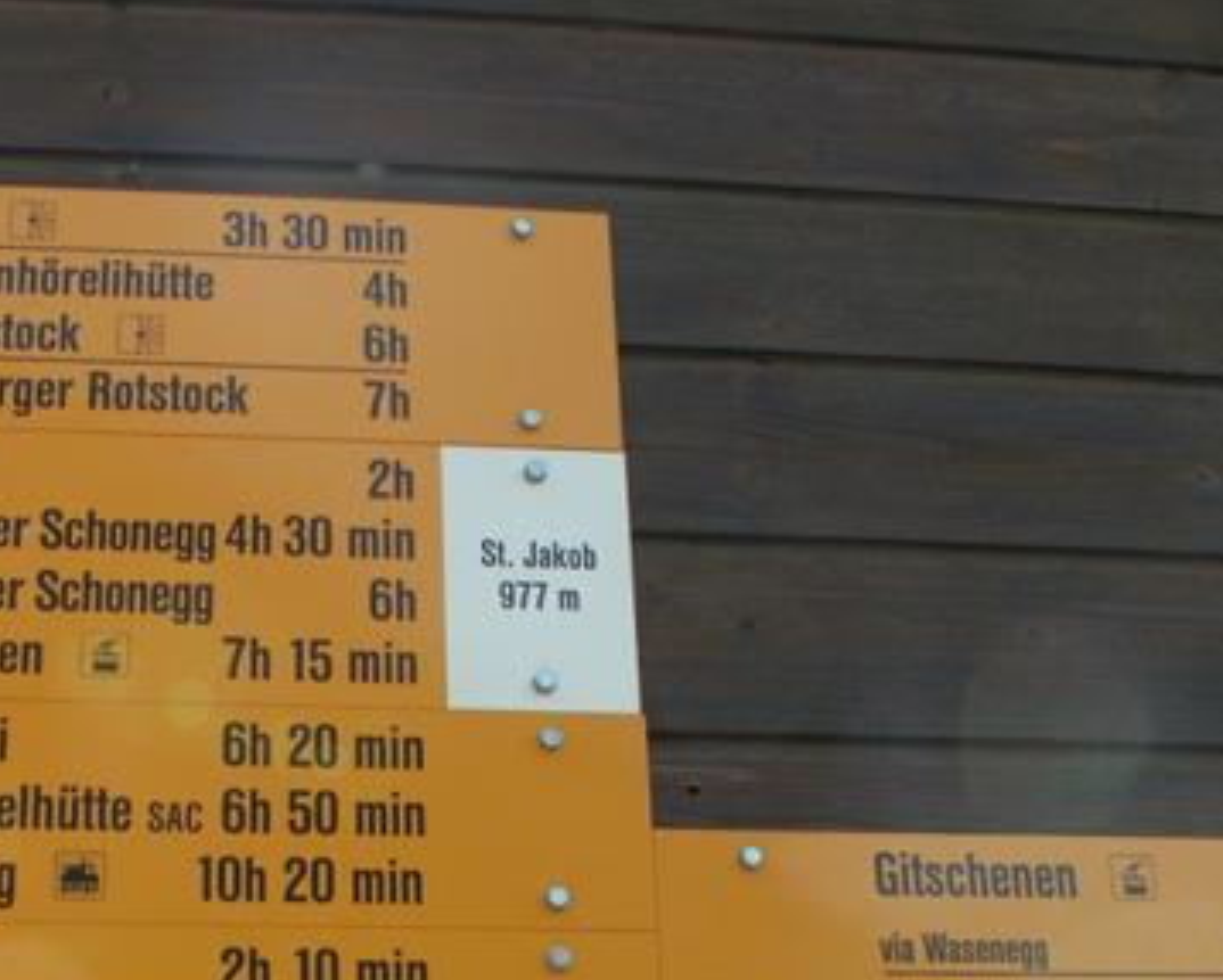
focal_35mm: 61
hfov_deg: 30.8
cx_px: 482
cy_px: 792
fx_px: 2210
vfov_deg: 24.6
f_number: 4.5
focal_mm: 5.86
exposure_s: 1/100
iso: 50
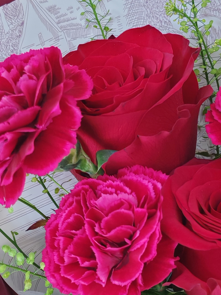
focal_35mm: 90
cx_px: 163
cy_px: 210
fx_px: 766
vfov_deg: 21.6
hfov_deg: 16.3
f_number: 1.95
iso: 160
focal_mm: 5.52
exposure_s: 1/100
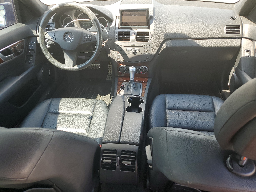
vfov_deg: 53.1
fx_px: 192
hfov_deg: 67.3
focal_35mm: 26
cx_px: 128
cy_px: 96
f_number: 1.5
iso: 50
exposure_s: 1/182
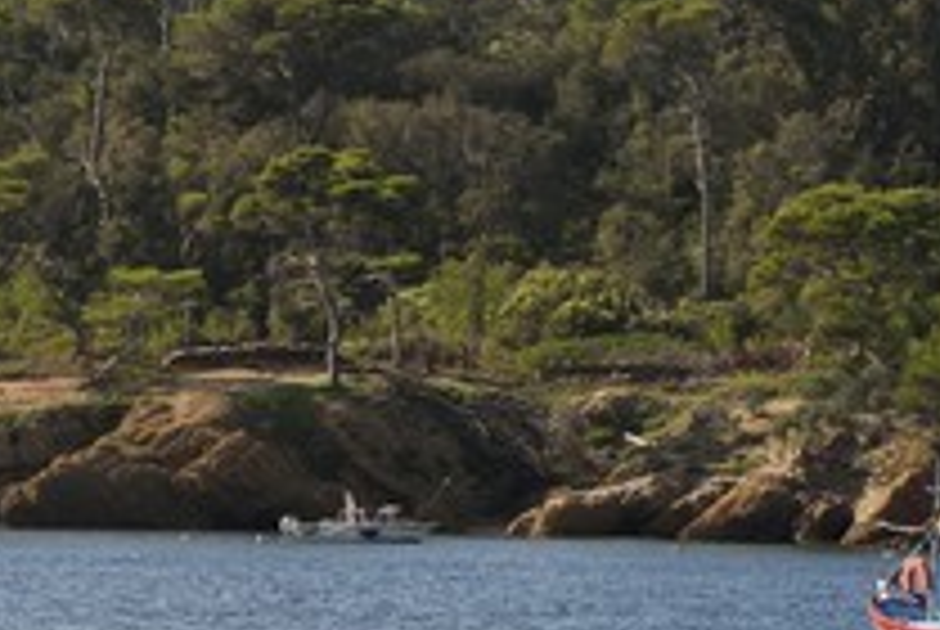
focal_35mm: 401
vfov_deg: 3.4
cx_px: 324
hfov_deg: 5.1
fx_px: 10485
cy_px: 202
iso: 200
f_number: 11
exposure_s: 1/320
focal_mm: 200
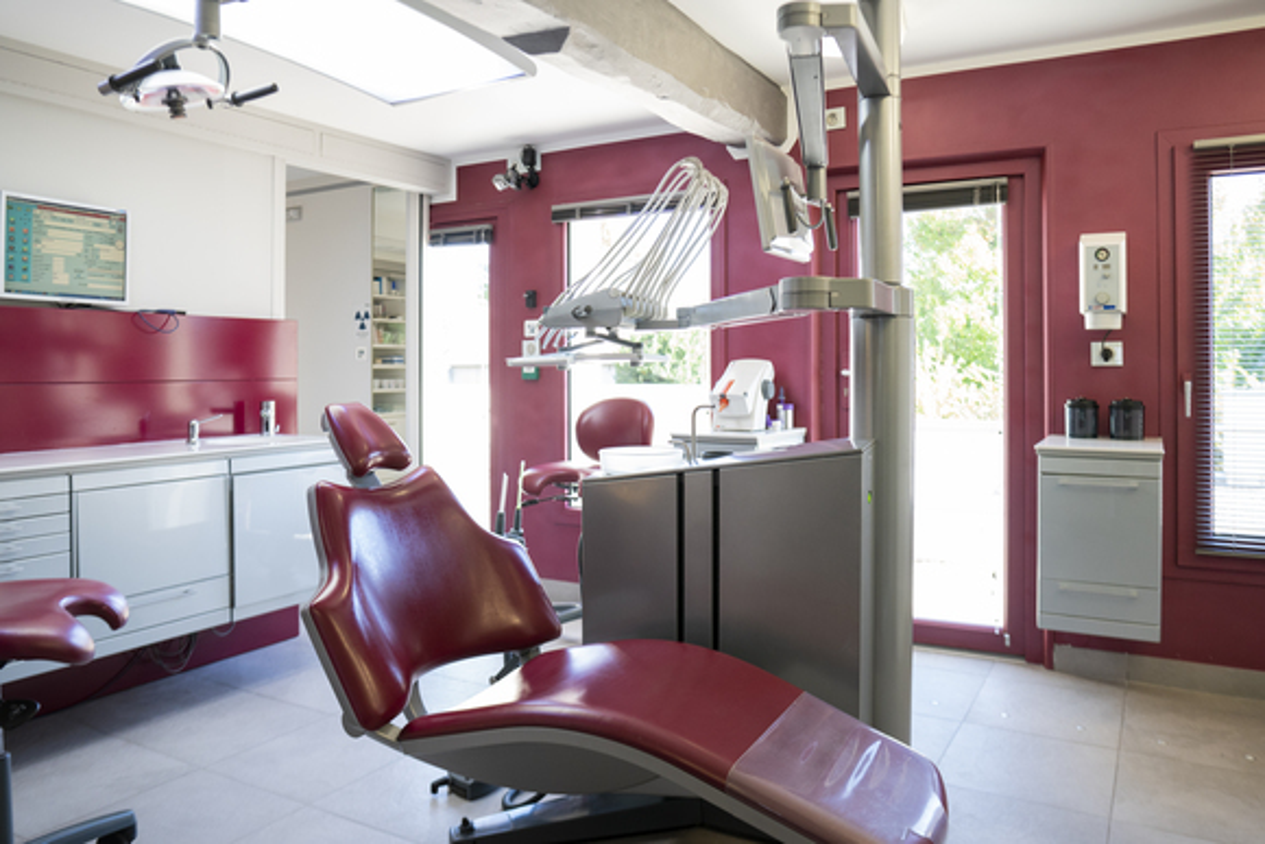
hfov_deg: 73.7
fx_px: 843
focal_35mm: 24
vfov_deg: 53.2
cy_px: 422
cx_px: 632
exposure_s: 1/250
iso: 1250
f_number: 2.8
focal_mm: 24
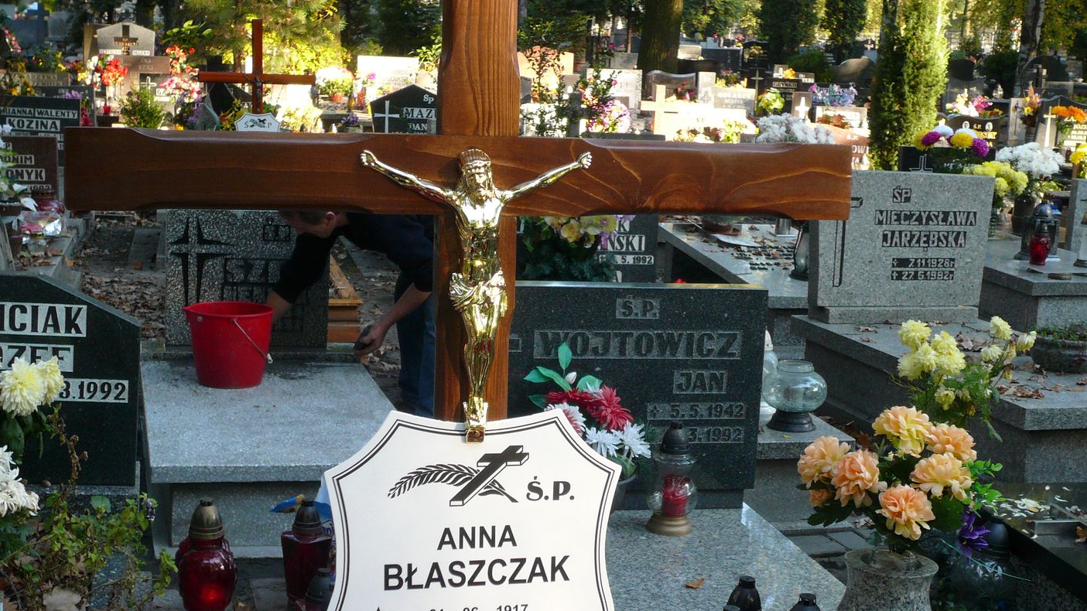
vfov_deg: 21.0
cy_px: 369
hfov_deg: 36.6
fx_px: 1643
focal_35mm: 57
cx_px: 548
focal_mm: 8.1
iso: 100
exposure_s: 1/50
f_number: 3.6
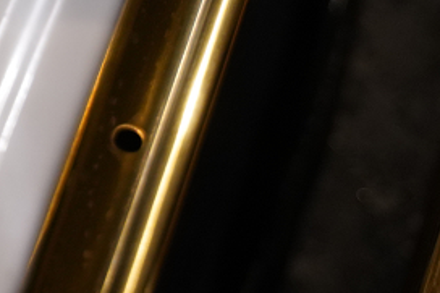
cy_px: -210
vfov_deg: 6.6
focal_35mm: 203
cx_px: -511
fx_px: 2480
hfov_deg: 9.3
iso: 1600
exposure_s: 1/160
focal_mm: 46
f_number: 3.5
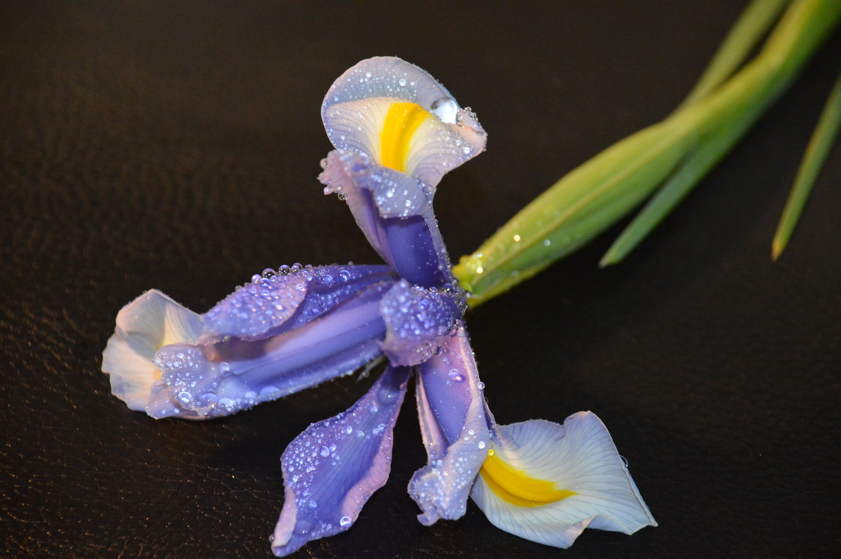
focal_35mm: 202
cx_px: 420
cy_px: 280
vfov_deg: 6.8
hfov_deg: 10.2
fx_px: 4726
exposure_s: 1/60
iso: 3200
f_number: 5.6
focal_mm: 135
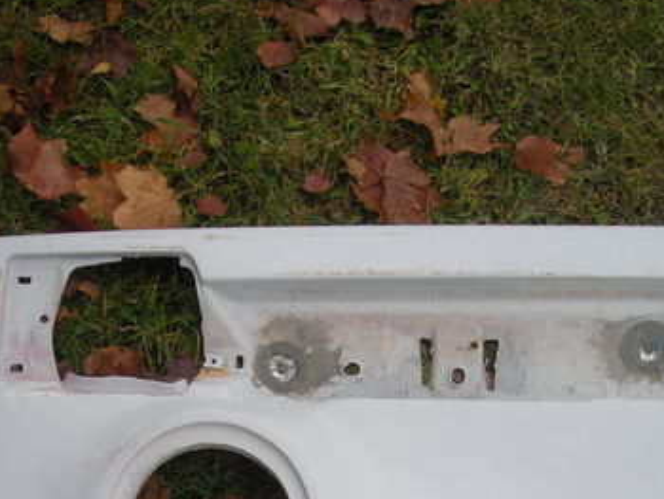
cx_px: 319
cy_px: 442
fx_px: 1228
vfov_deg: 22.4
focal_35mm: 64
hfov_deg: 30.2
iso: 50
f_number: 2.8
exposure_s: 1/117
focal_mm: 5.7
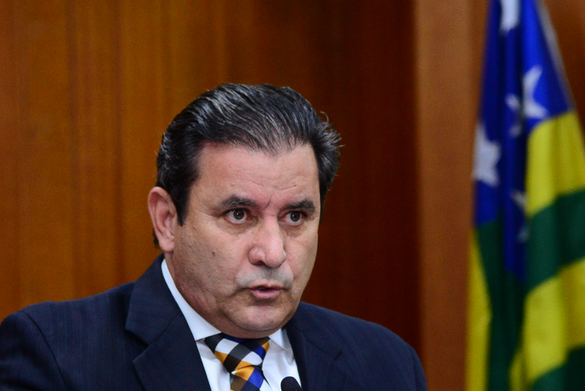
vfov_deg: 5.1
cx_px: 285
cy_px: 360
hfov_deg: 7.6
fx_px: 4405
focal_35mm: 271
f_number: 4.5
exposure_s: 1/60
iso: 2000
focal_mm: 120
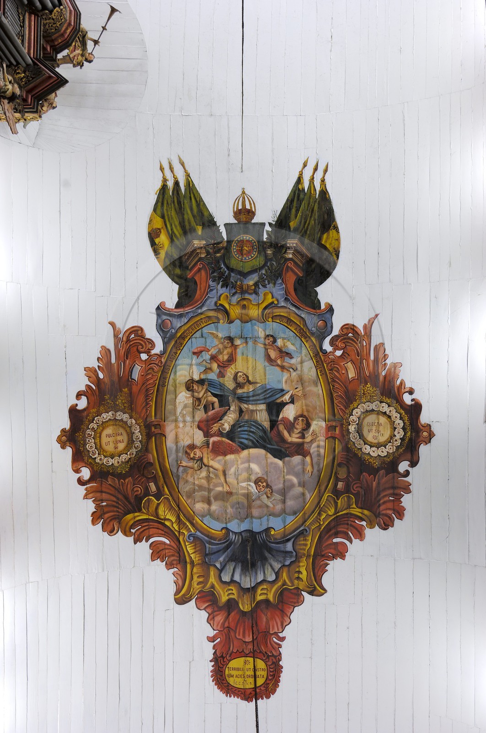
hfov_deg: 43.5
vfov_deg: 62.0
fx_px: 609
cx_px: 243
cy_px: 366
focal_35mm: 30
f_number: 8
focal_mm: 20
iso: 100
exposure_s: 1/1.25
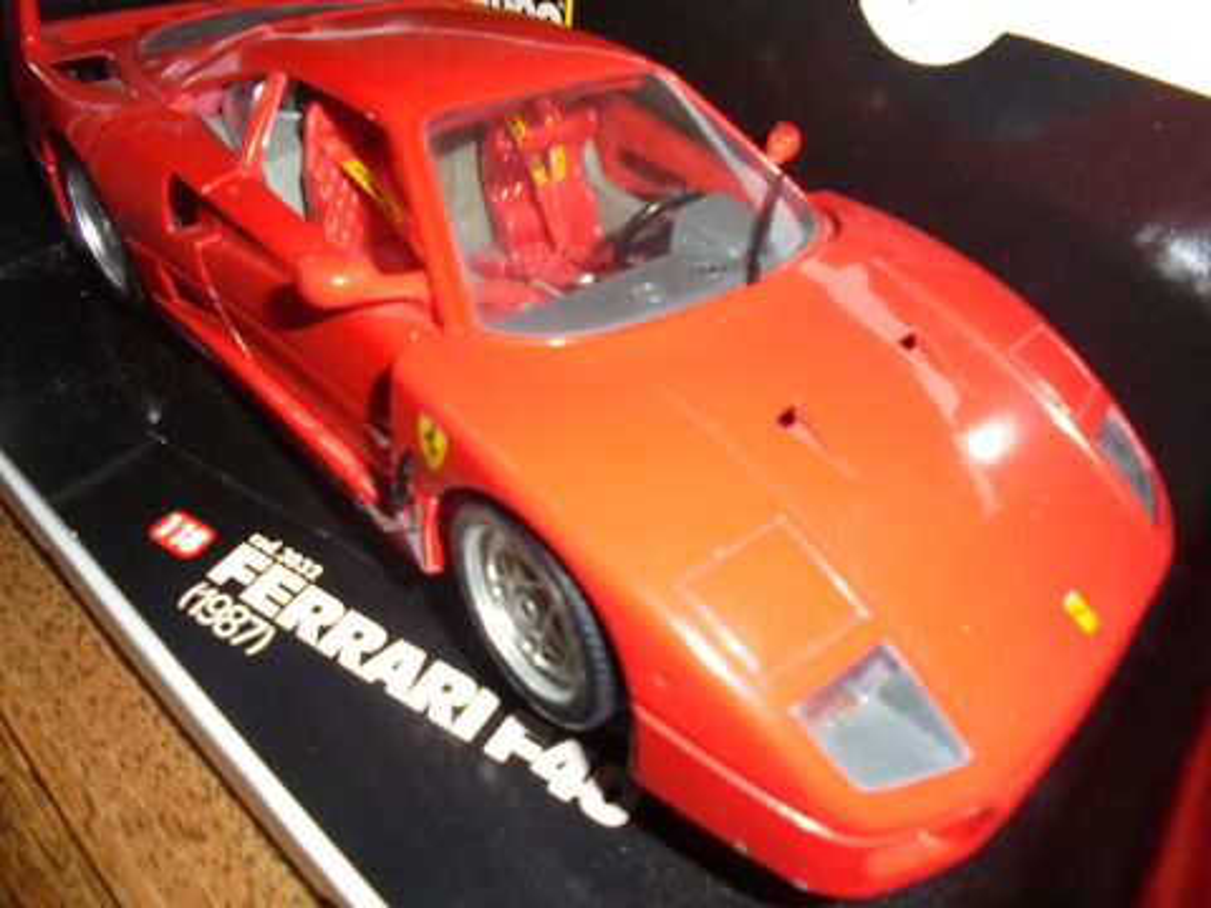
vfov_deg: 53.1
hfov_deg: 67.3
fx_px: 910
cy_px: 454
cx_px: 606
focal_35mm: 26
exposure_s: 1/30
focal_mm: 4.6
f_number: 3.5
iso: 200
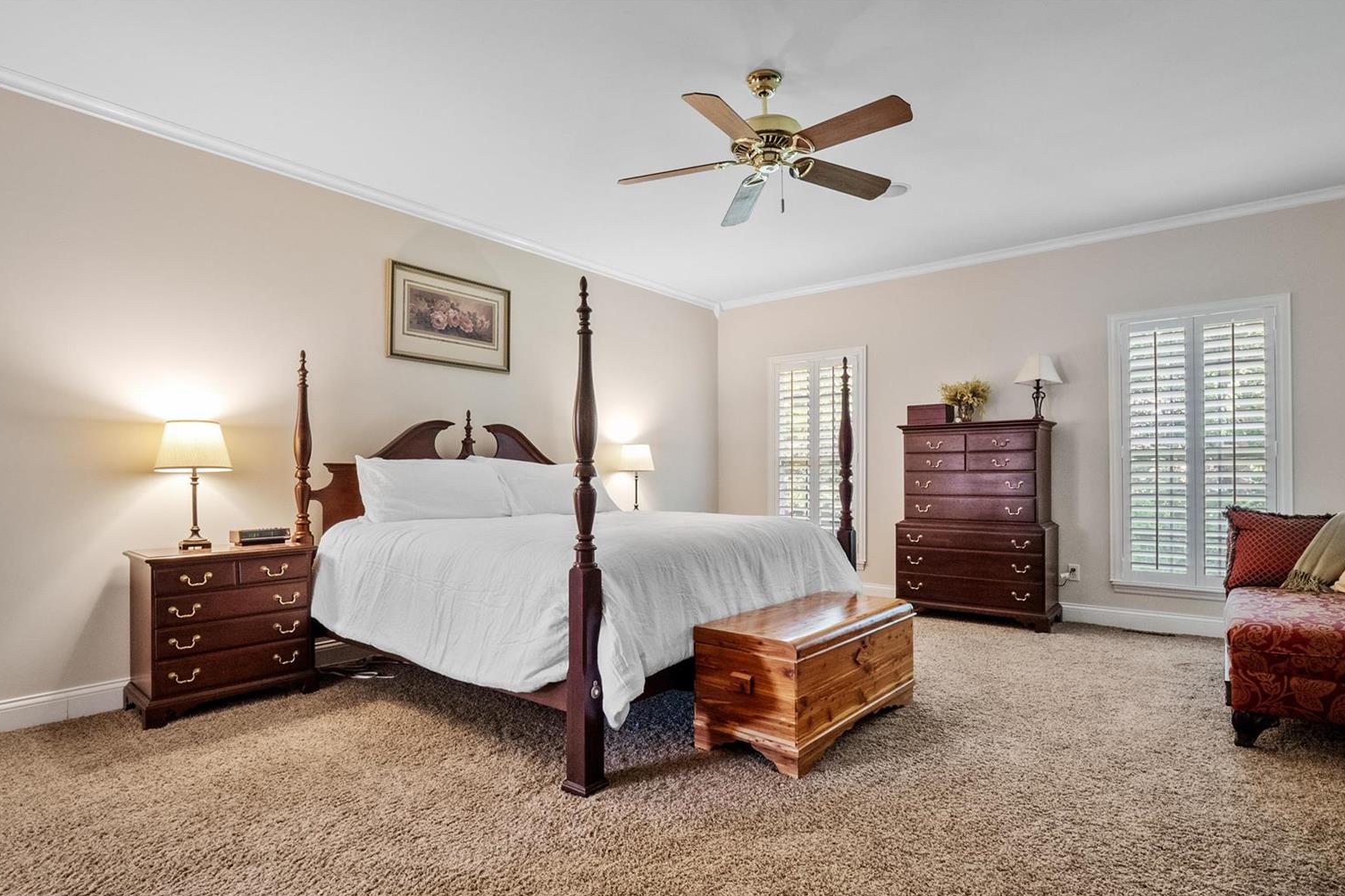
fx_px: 635
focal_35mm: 17
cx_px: 691
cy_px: 470
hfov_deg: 93.3
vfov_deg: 70.4
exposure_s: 1/2.5
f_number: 8
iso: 400
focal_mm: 8
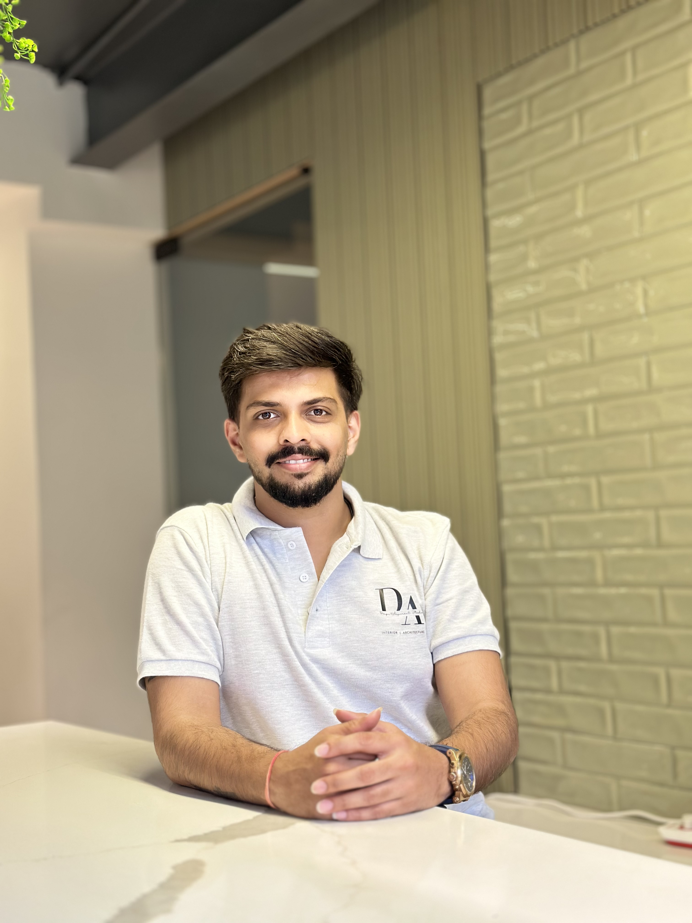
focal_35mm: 48
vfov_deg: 39.7
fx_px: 1279
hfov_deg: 30.3
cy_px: 462
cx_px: 346
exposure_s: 1/50
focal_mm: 6.86
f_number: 1.78
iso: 160
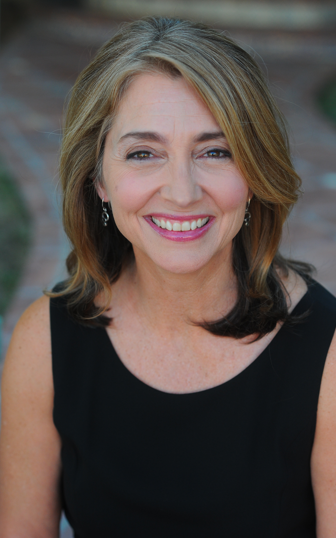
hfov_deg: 15.0
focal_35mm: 87
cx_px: 178
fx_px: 1275
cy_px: 268
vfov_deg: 23.8
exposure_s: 1/1000
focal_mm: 85
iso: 1000
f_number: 4
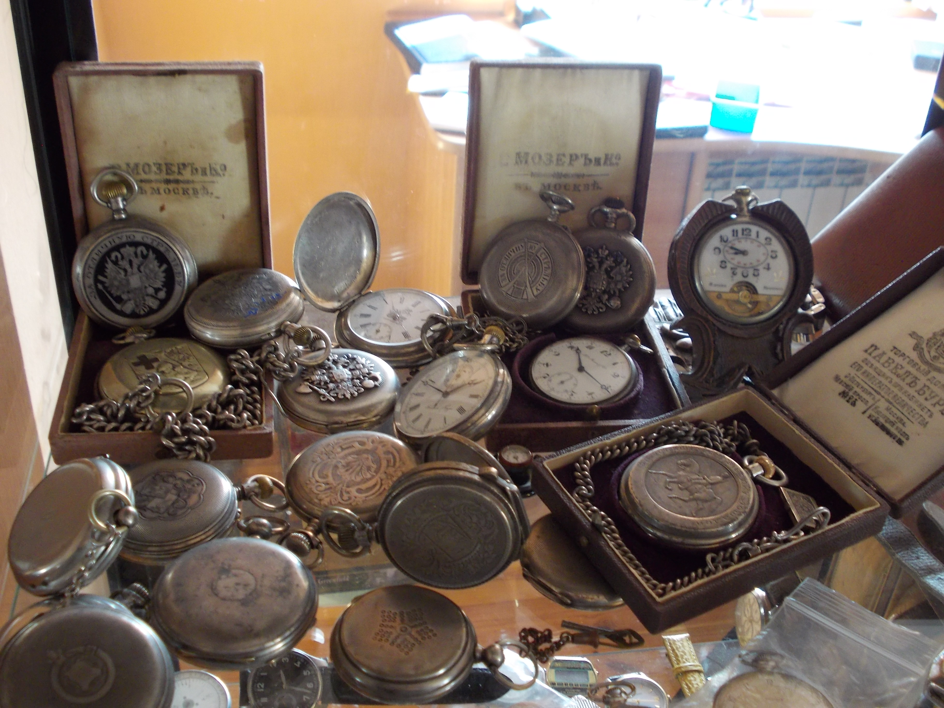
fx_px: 1173
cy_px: 354
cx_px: 472
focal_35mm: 43
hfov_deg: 43.9
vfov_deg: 33.6
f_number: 3.3
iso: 200
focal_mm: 6.1
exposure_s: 1/13
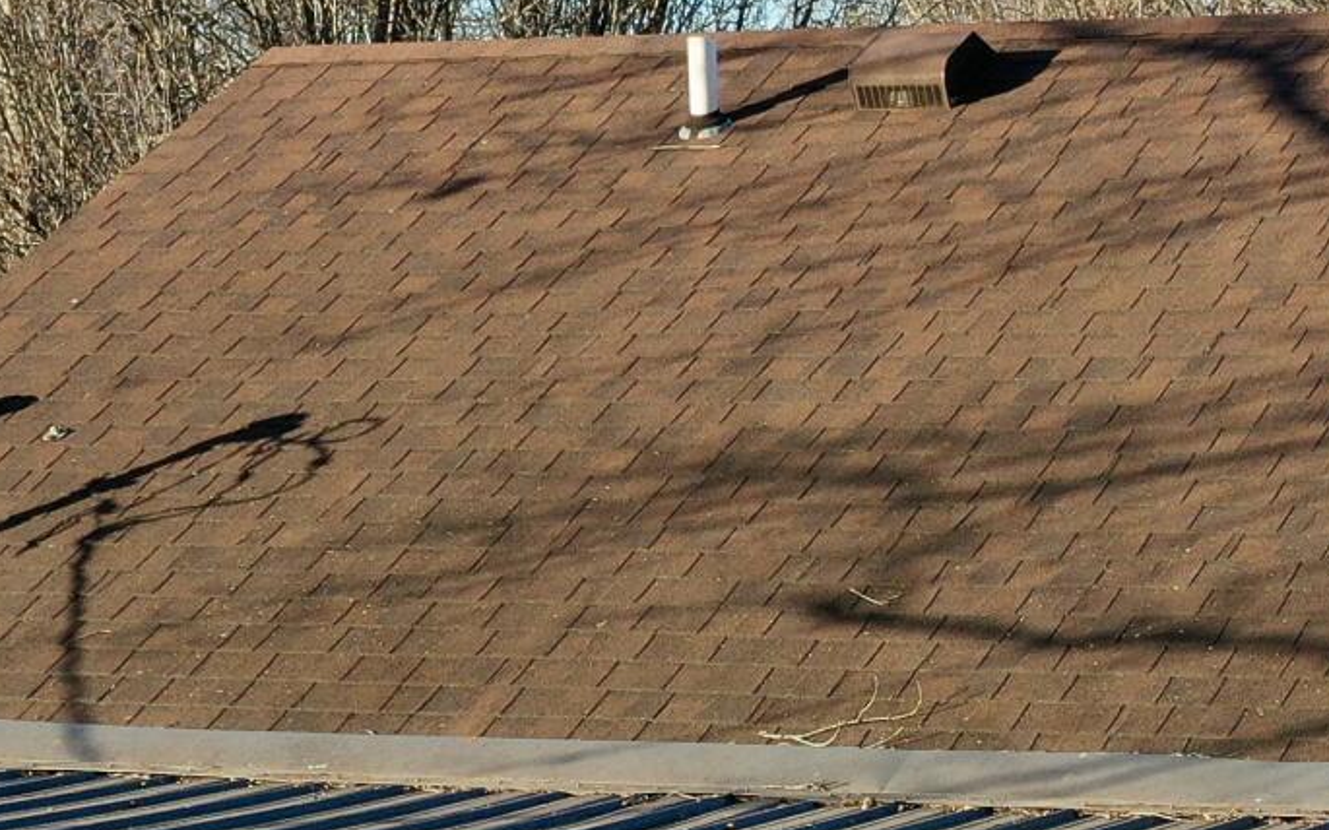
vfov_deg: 9.9
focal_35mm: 125
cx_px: 1317
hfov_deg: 16.4
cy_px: 1522
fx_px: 4527
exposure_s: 1/240
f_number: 5
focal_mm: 10.26
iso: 100
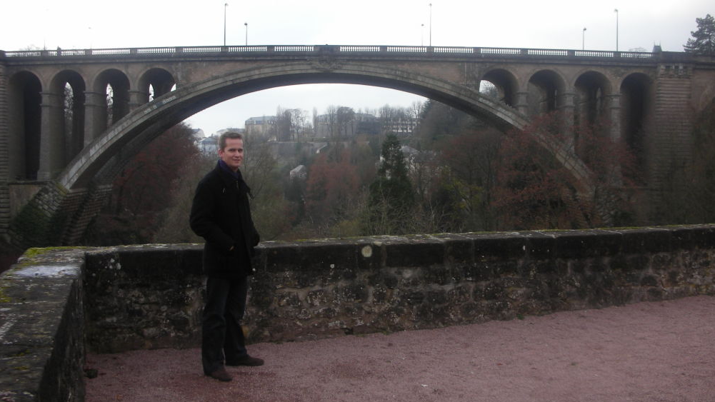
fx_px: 739
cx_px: 364
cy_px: 177
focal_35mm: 39
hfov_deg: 51.6
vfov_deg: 30.4
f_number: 3
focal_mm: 5.8
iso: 50
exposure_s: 1/167
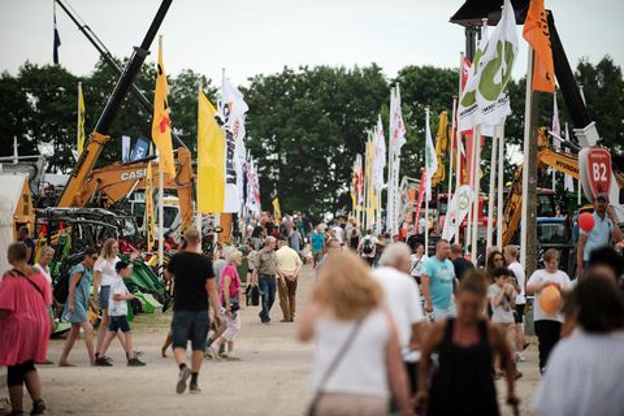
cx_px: 312
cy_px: 208
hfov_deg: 10.3
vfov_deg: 6.9
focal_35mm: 200
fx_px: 3466
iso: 100
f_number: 2.8
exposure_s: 1/1250
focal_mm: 200
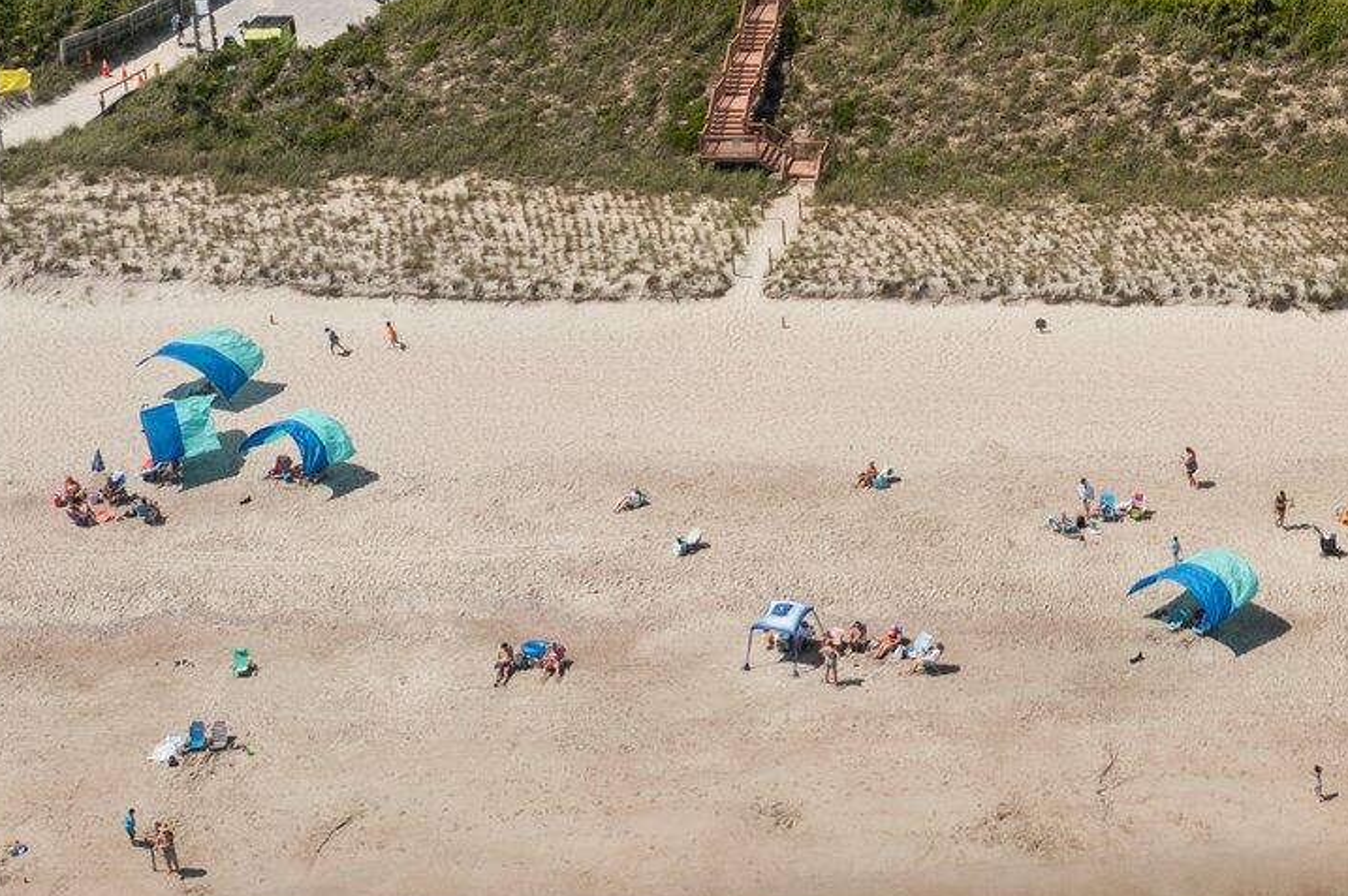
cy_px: -205
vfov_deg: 16.3
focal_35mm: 80
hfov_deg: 23.9
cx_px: 1450
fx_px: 2993
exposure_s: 1/160
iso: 100
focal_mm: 10.26
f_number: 4.5
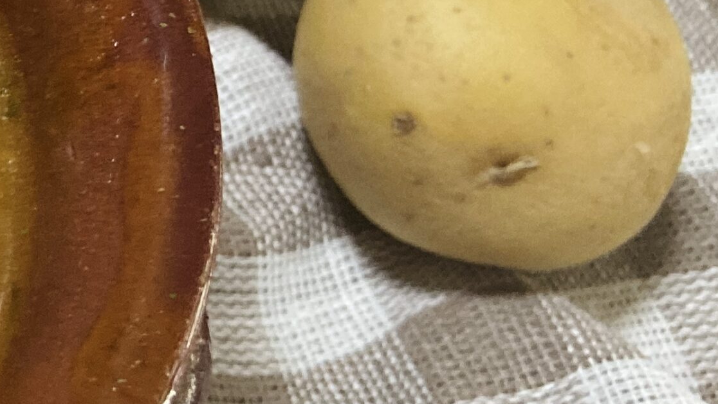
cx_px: -88
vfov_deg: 18.5
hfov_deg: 29.0
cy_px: 142
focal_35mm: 65
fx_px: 1238
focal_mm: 4.25
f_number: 1.8
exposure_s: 1/50
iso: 500
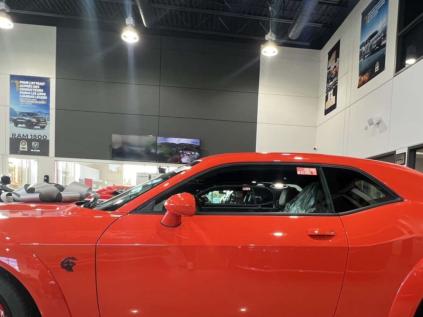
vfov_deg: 51.5
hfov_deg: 67.1
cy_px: 225
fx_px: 318
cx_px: 235
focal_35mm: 26
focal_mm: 1.57
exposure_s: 1/120
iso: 160
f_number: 1.8
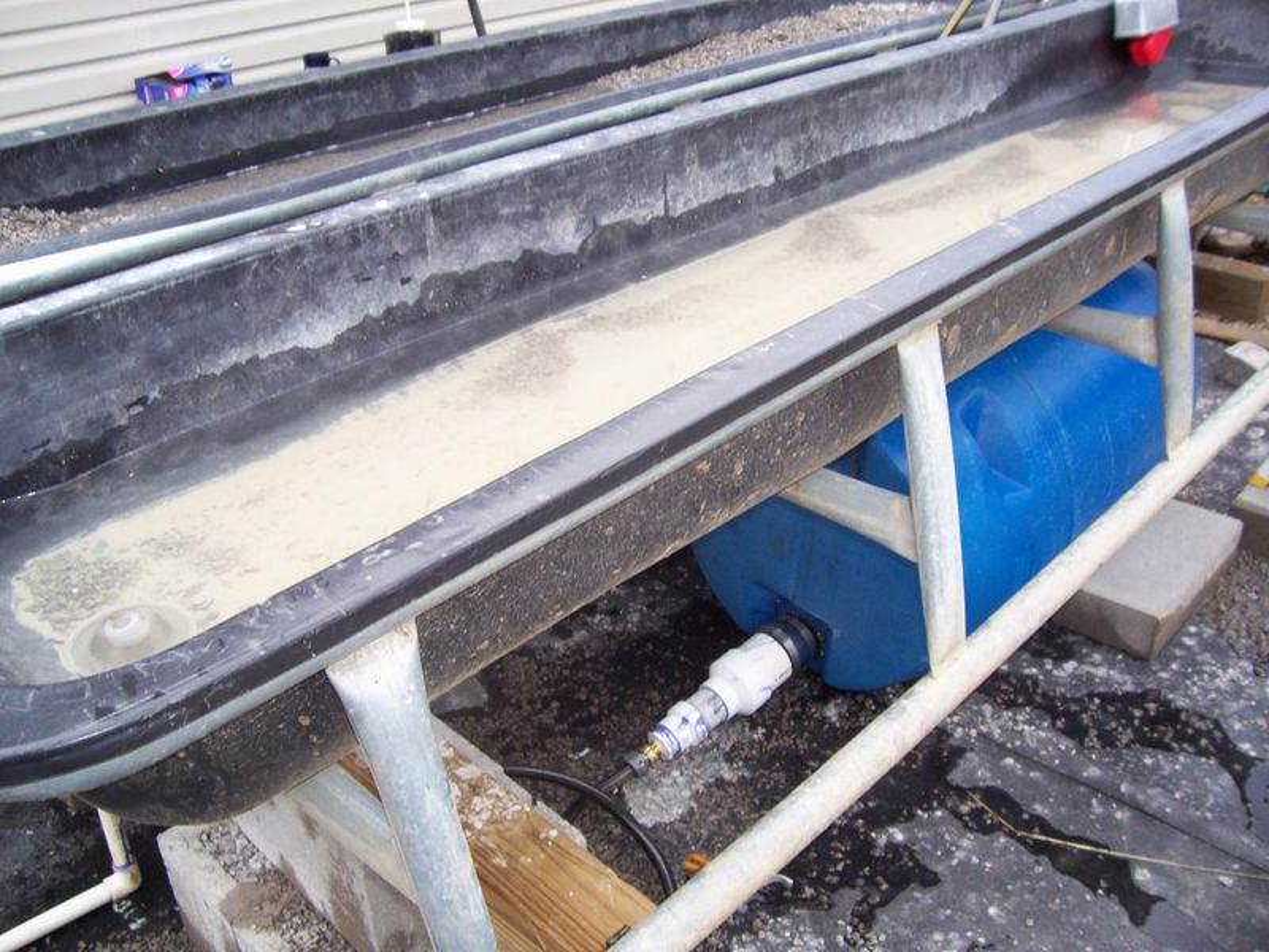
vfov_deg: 41.8
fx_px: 1246
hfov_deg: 54.0
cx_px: 634
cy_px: 476
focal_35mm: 34
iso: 80
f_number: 2.7
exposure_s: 1/64
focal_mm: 5.6
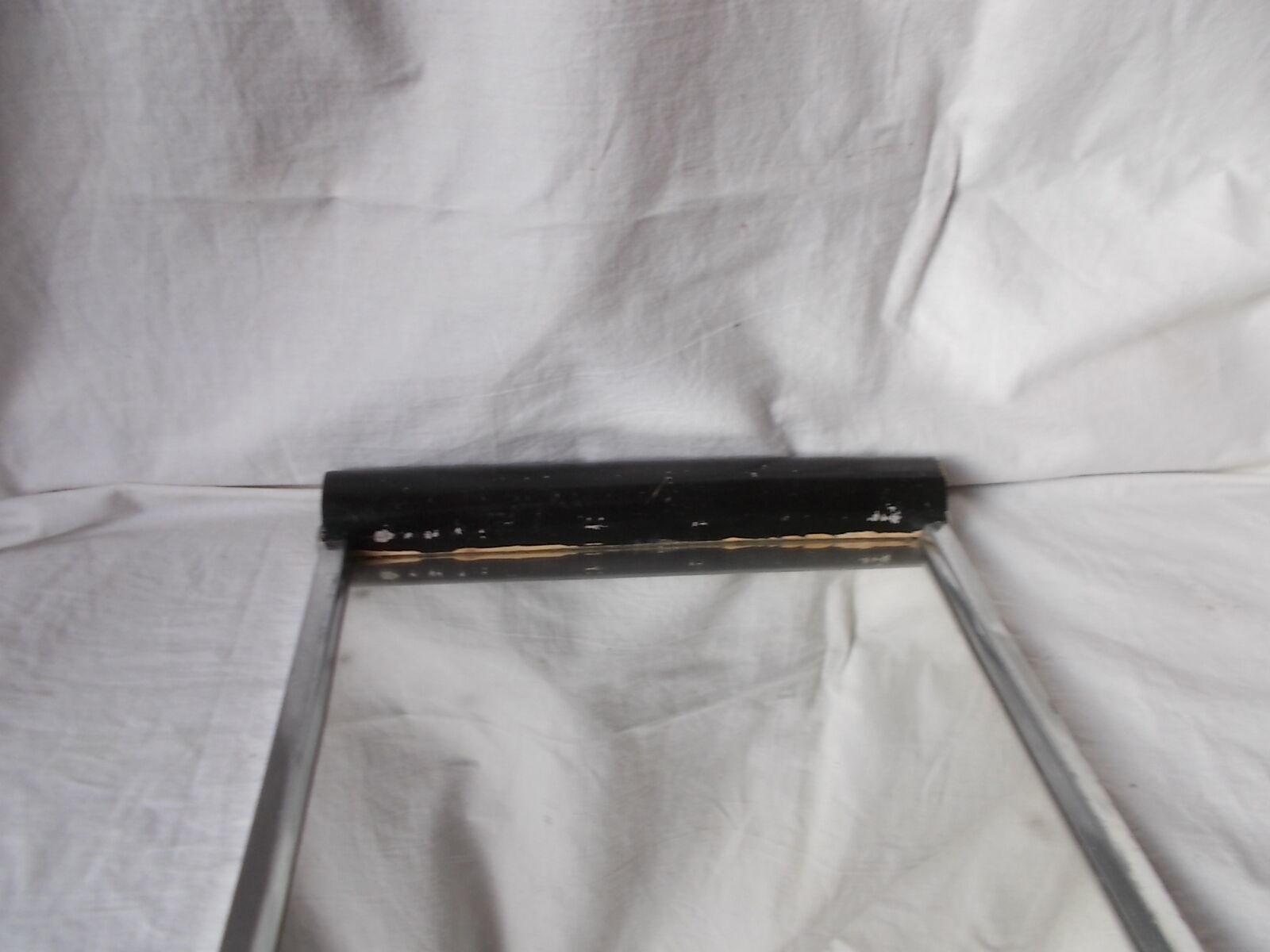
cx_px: 635
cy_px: 476
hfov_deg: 67.3
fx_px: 954
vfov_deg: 53.1
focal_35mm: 26
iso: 100
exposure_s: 1/25
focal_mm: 4.6
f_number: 3.2
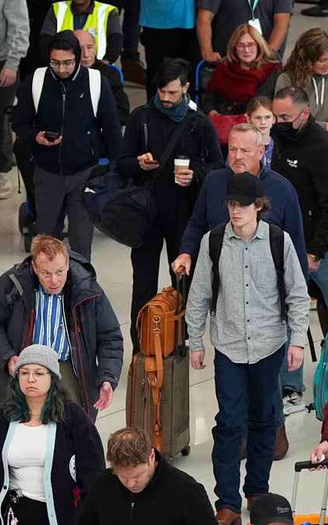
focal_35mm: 446
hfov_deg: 2.9
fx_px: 6382
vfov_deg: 4.7
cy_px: 262
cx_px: 64
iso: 3200
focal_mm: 194
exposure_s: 1/640
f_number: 5.6
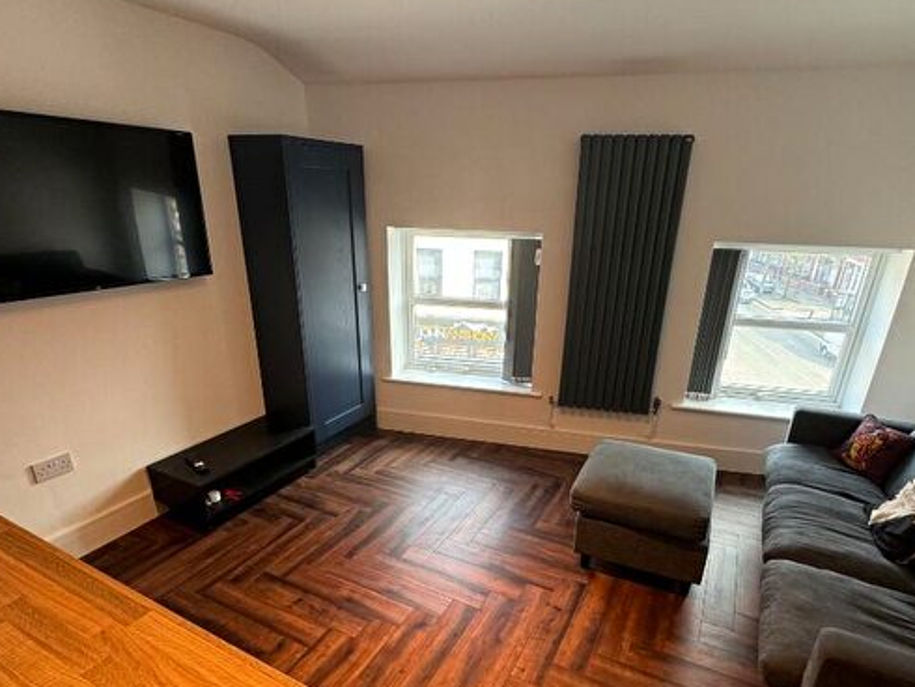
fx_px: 529
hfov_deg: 81.7
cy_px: 412
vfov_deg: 65.4
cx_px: 480
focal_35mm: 20
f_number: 2.2
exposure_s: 1/100
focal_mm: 2.22
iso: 160
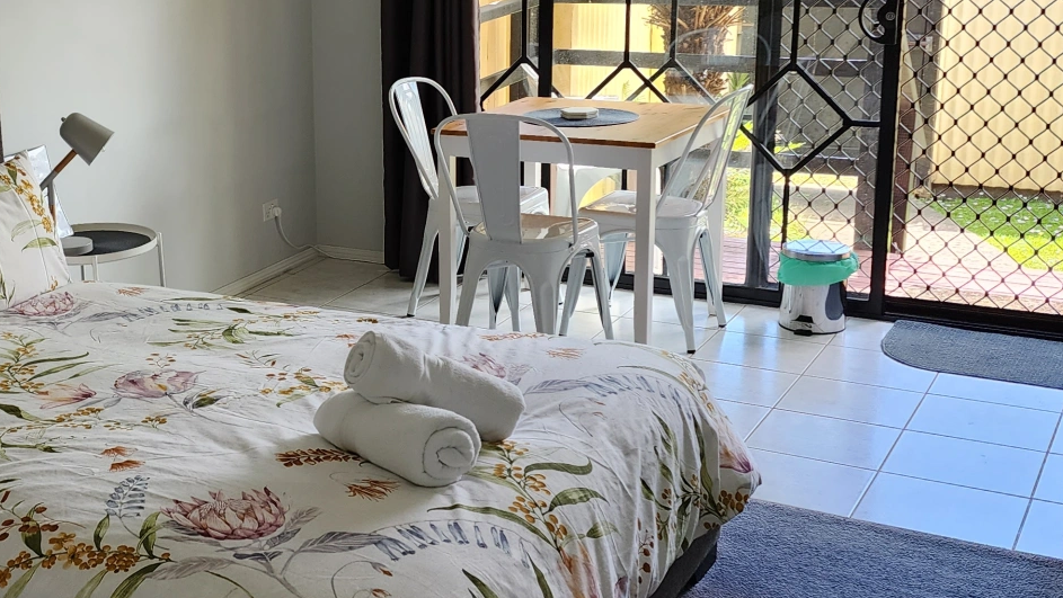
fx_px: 1438
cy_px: 233
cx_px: 127
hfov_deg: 38.1
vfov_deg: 23.5
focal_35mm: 51
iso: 100
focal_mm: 6.4
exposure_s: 1/180
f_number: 1.8
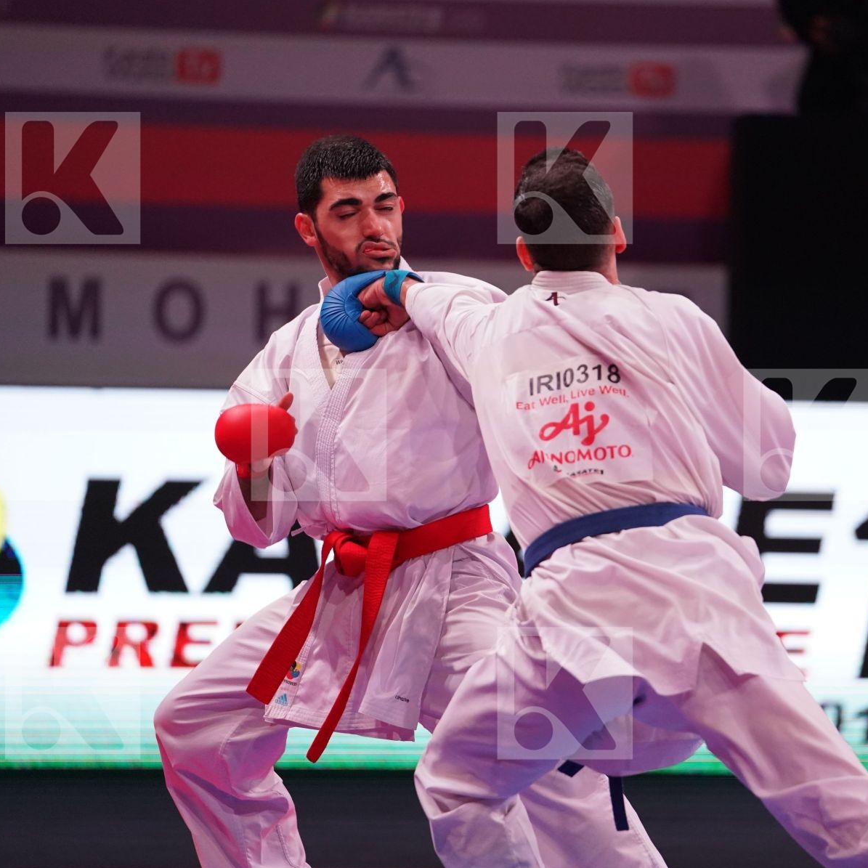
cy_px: 435
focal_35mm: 256
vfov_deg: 6.8
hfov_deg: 6.8
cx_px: 565
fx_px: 7263
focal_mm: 200
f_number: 2.8
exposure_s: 1/1000
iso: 3200
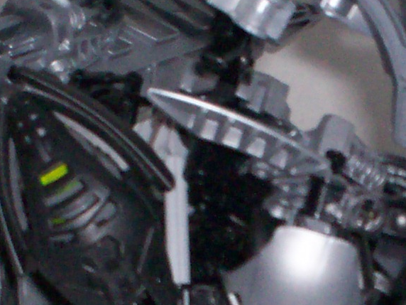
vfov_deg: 9.0
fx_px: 1900
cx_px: 294
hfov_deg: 12.2
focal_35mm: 162
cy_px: 393
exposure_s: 1/60
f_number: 4.5
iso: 140
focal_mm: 6
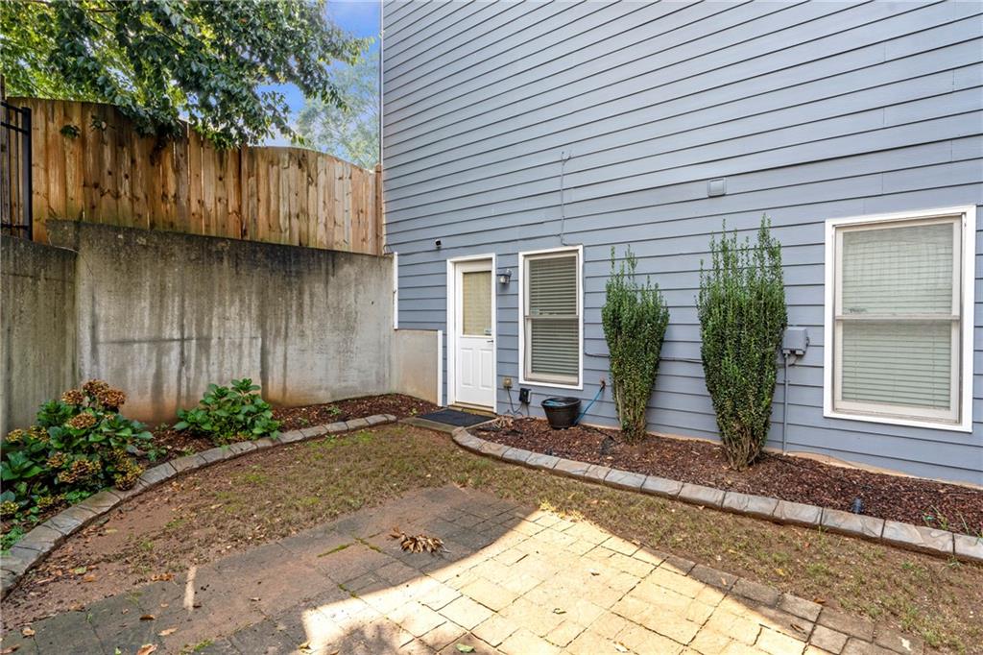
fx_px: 491
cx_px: 492
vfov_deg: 67.3
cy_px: 328
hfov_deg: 90.0
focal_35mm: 18
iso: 400
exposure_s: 1/100
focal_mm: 18
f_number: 8
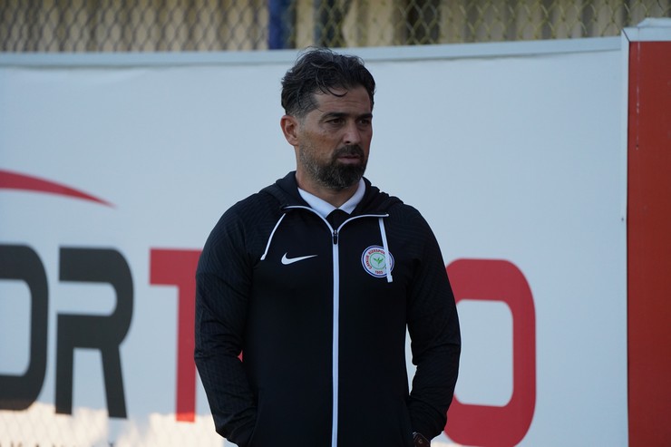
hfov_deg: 5.2
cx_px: 336
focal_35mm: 400
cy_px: 224
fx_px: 7453
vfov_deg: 3.4
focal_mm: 400
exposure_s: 1/2000
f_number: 5.6
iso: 2500
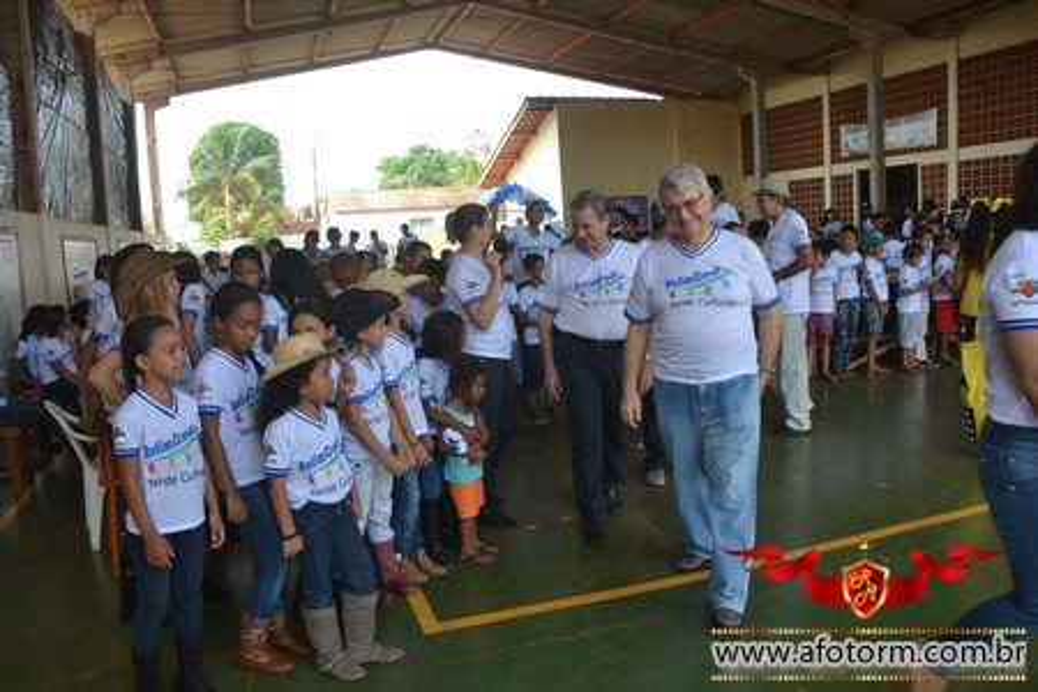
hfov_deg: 61.9
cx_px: 519
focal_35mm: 30
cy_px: 346
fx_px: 865
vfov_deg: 43.6
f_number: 5.6
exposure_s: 1/125
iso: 140
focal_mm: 20
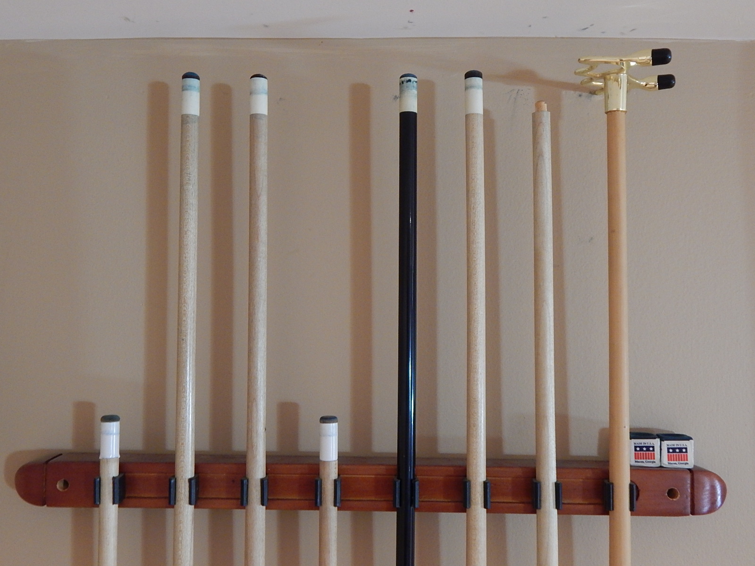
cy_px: 283
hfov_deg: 54.0
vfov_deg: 41.8
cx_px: 378
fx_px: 742
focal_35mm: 34
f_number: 3.3
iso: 400
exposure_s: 1/10
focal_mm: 6.1
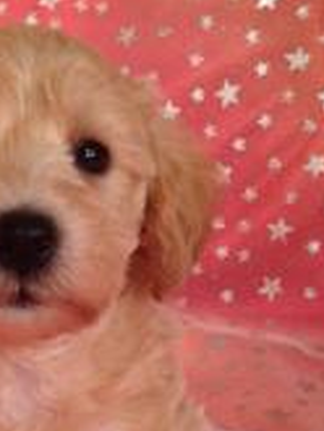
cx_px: -10
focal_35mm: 80
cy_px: 350
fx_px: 997
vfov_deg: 24.0
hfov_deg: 17.9
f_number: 2.4
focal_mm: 4.12
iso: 100
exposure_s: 1/120
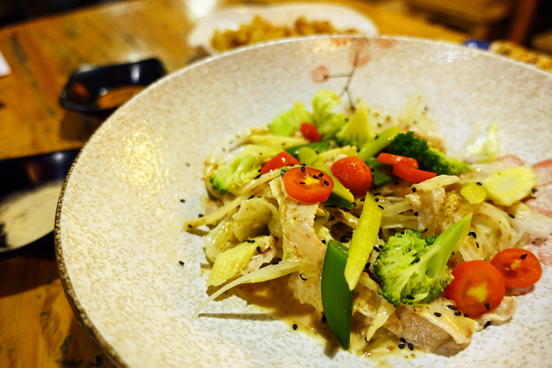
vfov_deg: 53.1
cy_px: 184
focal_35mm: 24
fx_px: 368
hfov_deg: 73.8
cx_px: 276
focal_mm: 8.8
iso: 500
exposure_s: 1/30
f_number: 1.8
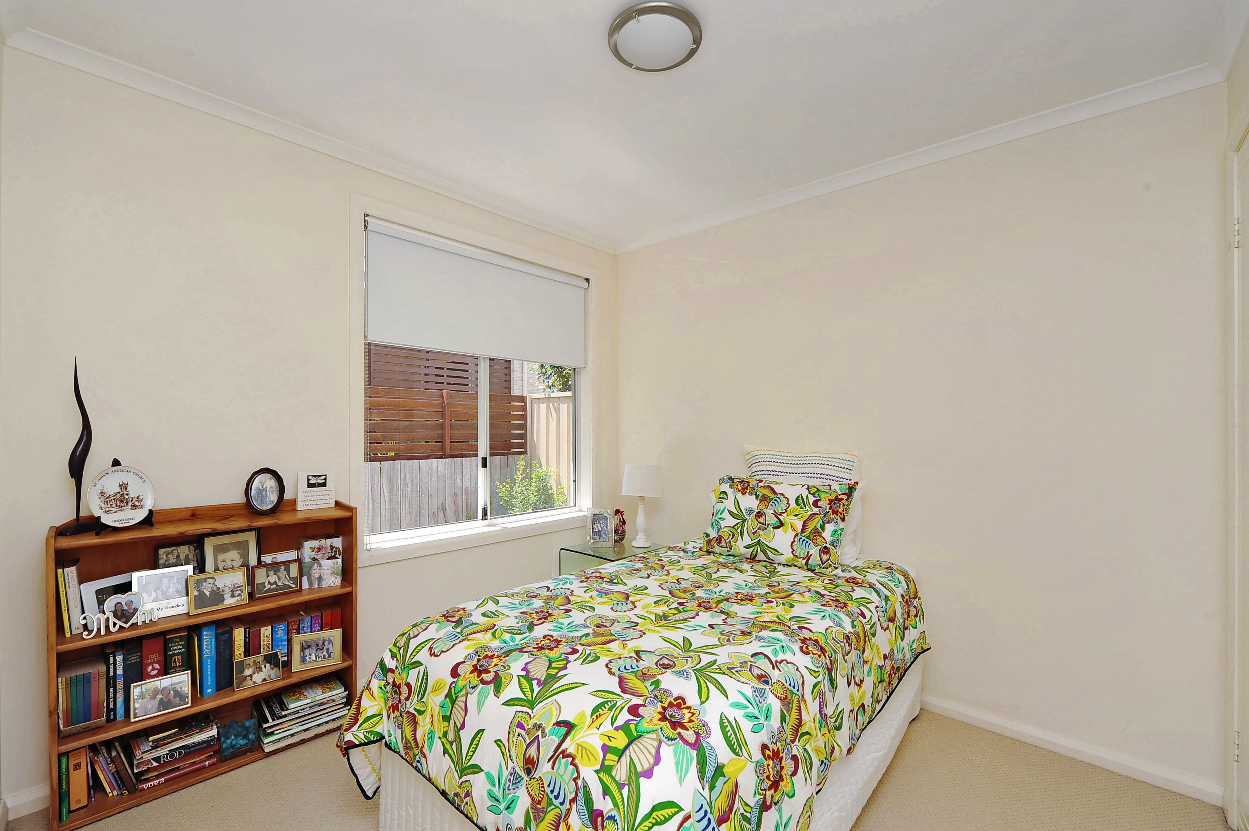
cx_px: 624
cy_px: 416
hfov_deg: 104.3
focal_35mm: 14
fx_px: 485
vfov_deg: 81.1
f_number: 11
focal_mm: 14
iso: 400
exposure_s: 1/80
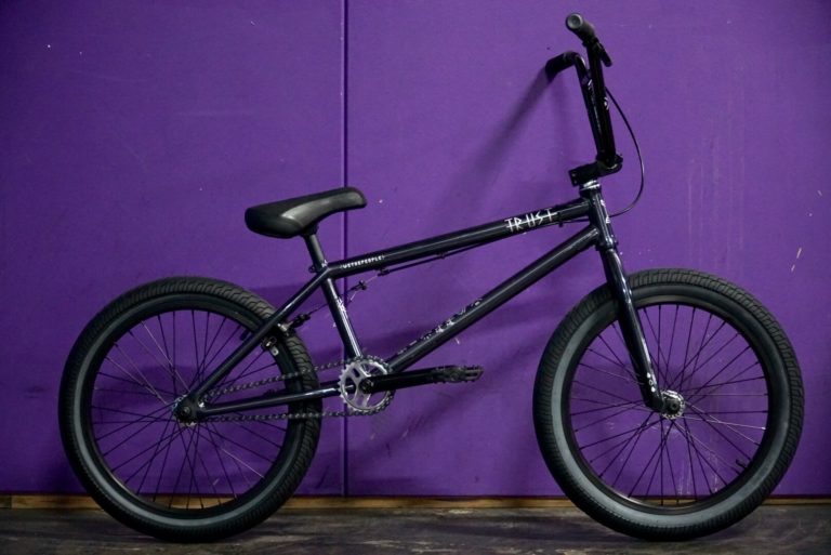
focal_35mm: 87
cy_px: 278
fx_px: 2009
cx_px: 416
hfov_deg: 23.4
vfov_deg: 15.7
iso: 5000
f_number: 4
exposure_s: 1/160
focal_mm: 58
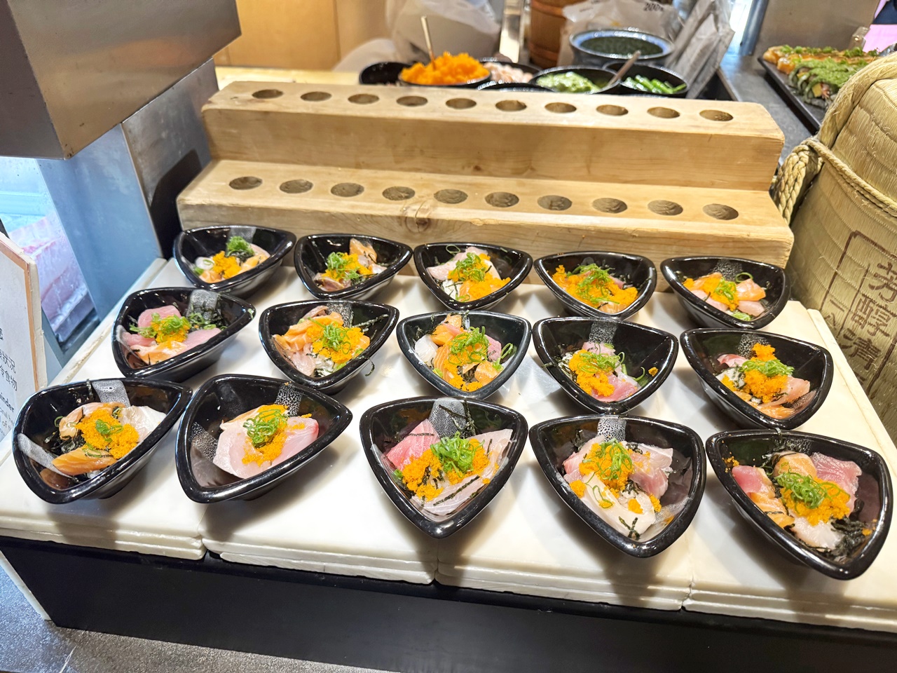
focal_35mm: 24
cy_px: 336
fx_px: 622
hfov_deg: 71.6
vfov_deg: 56.8
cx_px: 448
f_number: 1.78
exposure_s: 1/60
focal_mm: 6.76
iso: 320
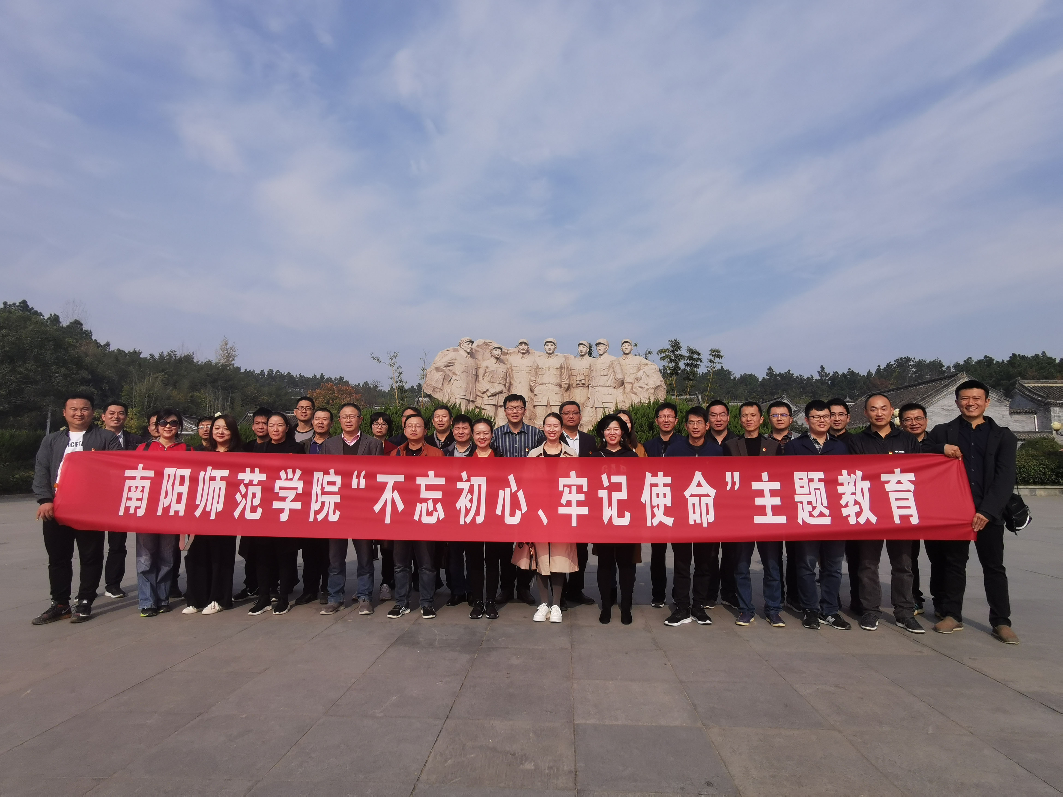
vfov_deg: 68.7
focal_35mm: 19
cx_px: 532
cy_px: 398
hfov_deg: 84.7
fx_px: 583
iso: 50
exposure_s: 1/1395
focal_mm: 2.26
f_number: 2.2
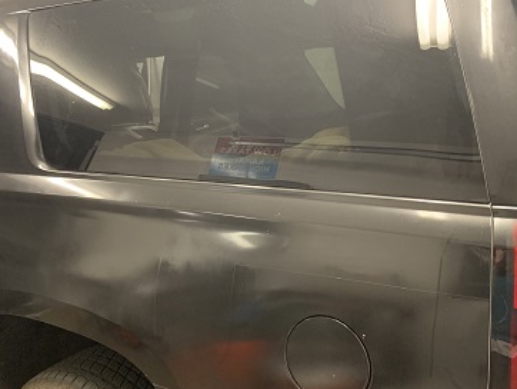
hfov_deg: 55.2
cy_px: 198
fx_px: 493
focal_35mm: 33
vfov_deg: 43.0
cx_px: 283
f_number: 1.8
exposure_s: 1/40
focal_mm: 4.25
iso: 320
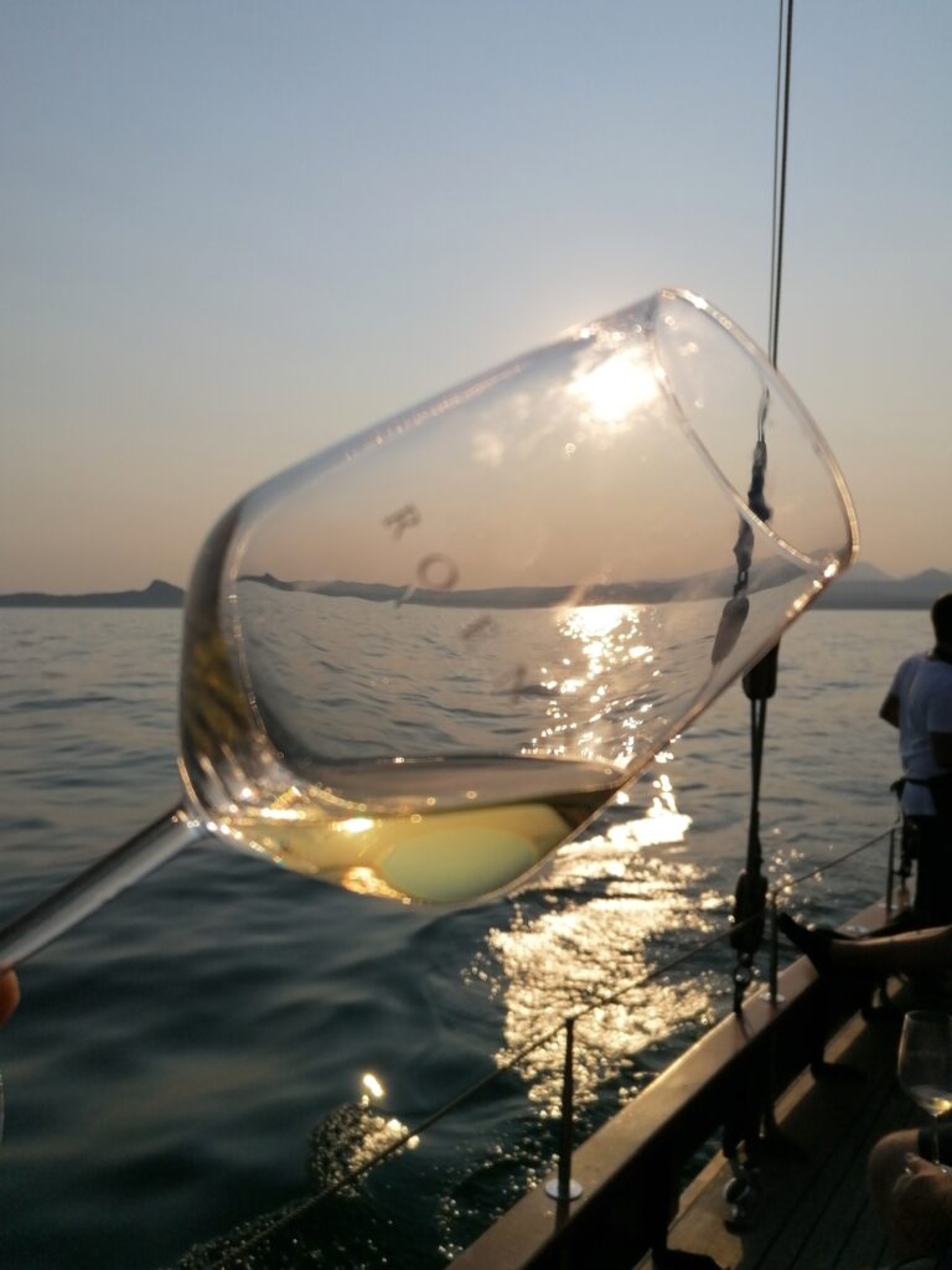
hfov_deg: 51.4
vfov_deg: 65.3
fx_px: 990
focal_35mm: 27
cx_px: 476
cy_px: 635
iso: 50
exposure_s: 1/8403
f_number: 1.8
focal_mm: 4.75
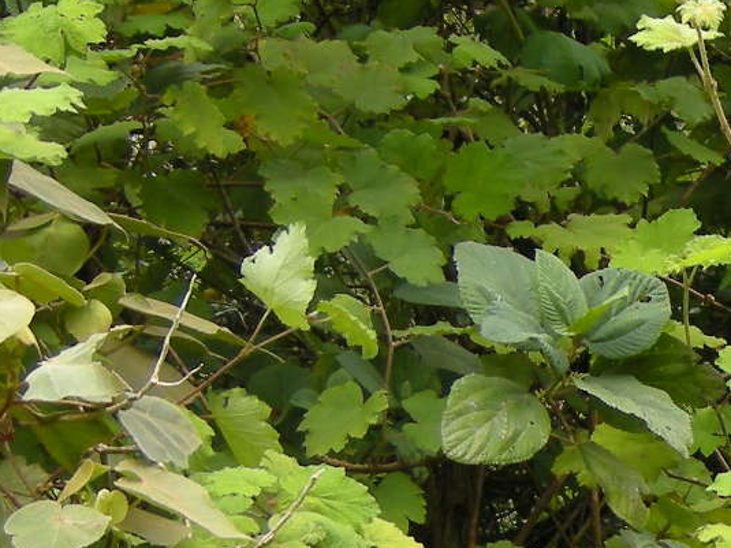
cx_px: 1174
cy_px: 623
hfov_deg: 11.9
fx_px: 3315
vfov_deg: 9.3
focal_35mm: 157
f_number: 2.7
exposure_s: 1/50
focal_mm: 7.5
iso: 66
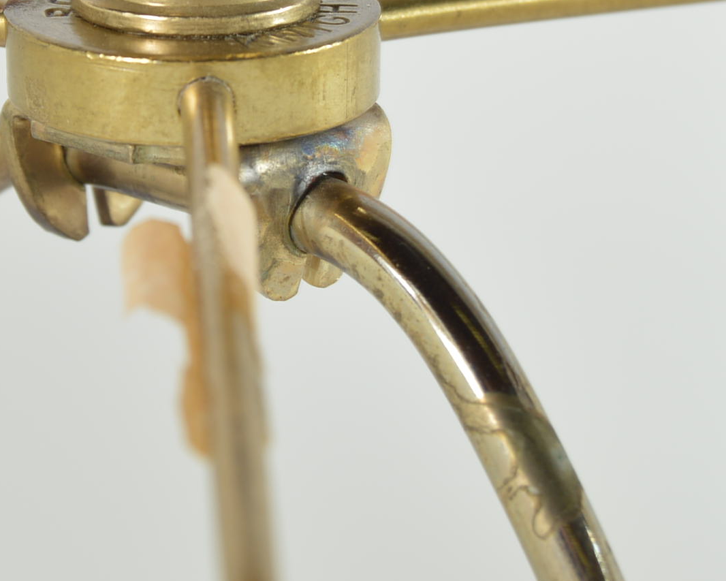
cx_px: 170
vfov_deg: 7.1
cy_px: 7
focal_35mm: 218
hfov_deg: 8.8
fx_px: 4691
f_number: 7.1
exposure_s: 1/80
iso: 100
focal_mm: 55
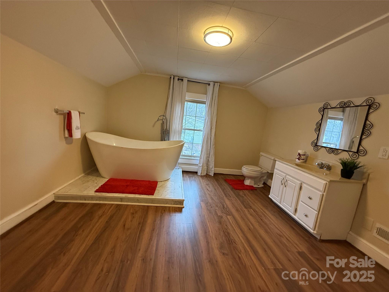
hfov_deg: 102.1
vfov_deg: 85.7
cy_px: 146
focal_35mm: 14
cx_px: 194
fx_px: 157
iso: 500
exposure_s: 1/120
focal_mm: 2.22
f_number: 2.2
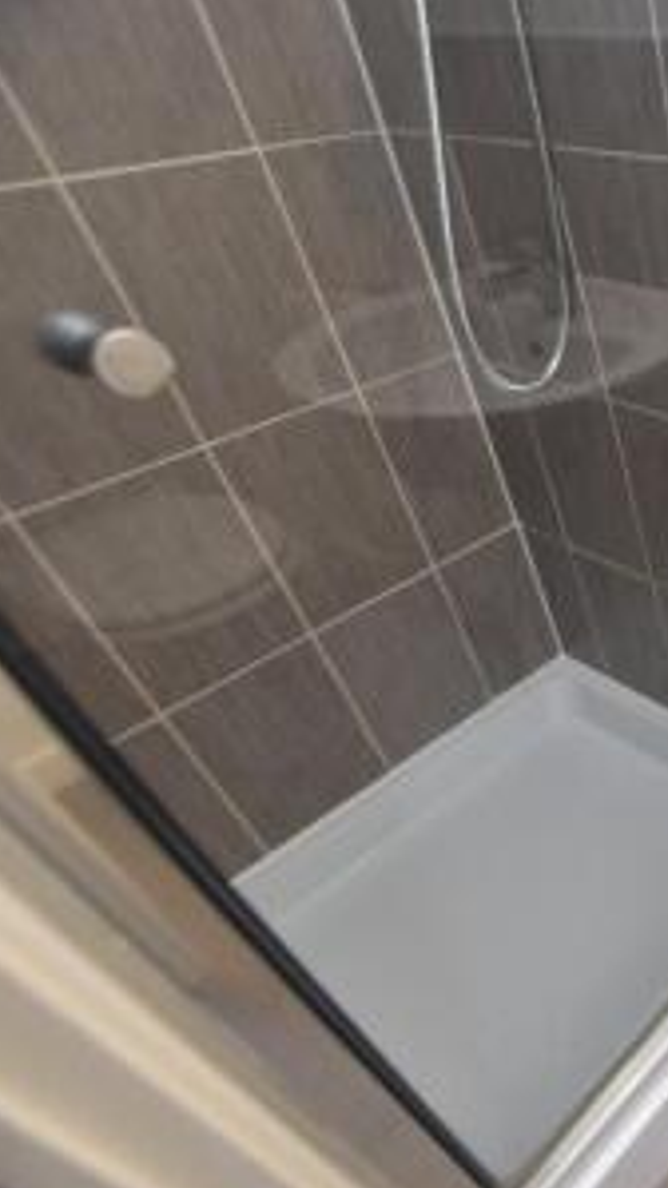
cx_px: 915
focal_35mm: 25
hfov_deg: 31.9
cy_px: 622
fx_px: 788
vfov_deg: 74.0
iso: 360
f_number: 3.5
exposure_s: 1/15
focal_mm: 10
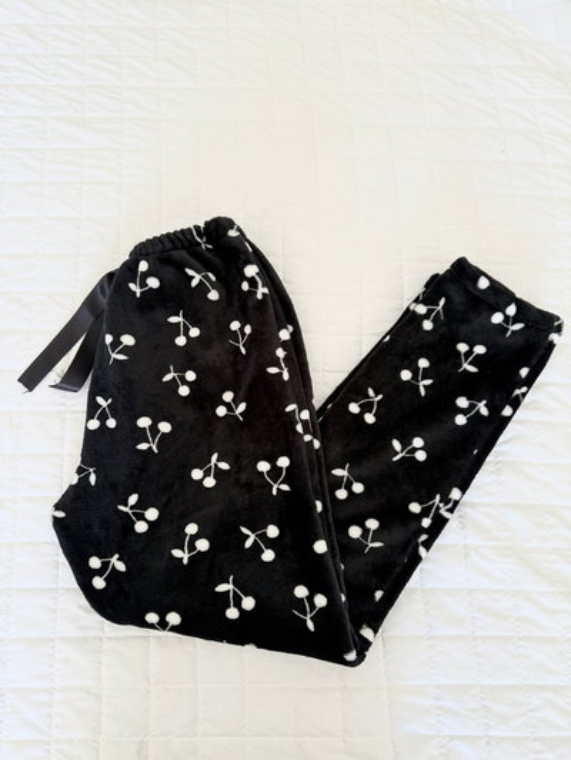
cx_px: 286
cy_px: 380
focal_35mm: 24
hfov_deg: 56.8
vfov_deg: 71.6
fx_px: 528
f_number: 1.78
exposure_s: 1/121
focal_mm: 6.76
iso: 160
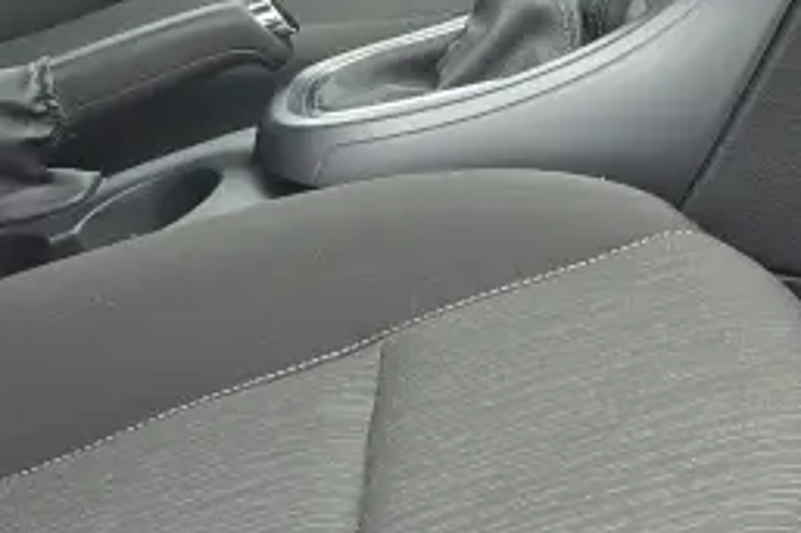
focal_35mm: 134
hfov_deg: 15.2
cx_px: 598
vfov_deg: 10.2
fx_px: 2979
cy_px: 34
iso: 125
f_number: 1.7
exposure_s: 1/100
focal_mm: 6.3
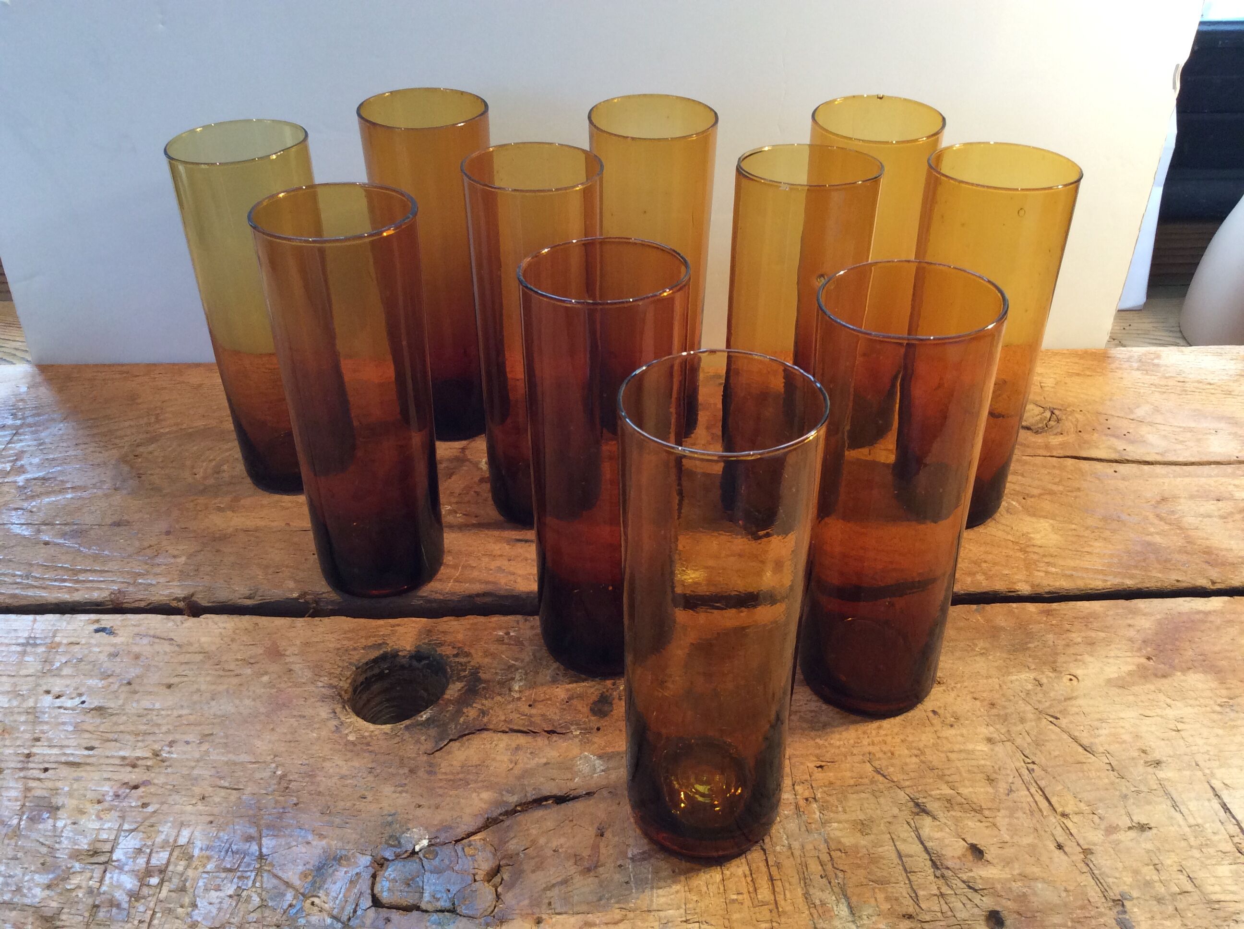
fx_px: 1148
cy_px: 464
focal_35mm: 32
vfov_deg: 44.1
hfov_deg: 56.9
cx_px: 622
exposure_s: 1/24
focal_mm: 3.3
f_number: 2.4
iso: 80
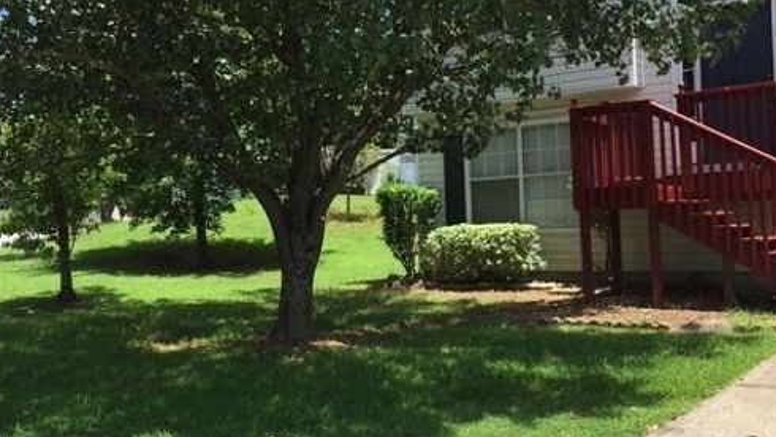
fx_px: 885
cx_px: 383
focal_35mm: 43
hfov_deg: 47.3
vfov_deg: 27.7
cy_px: 222
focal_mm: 4.15
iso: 32
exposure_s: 1/989
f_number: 2.2
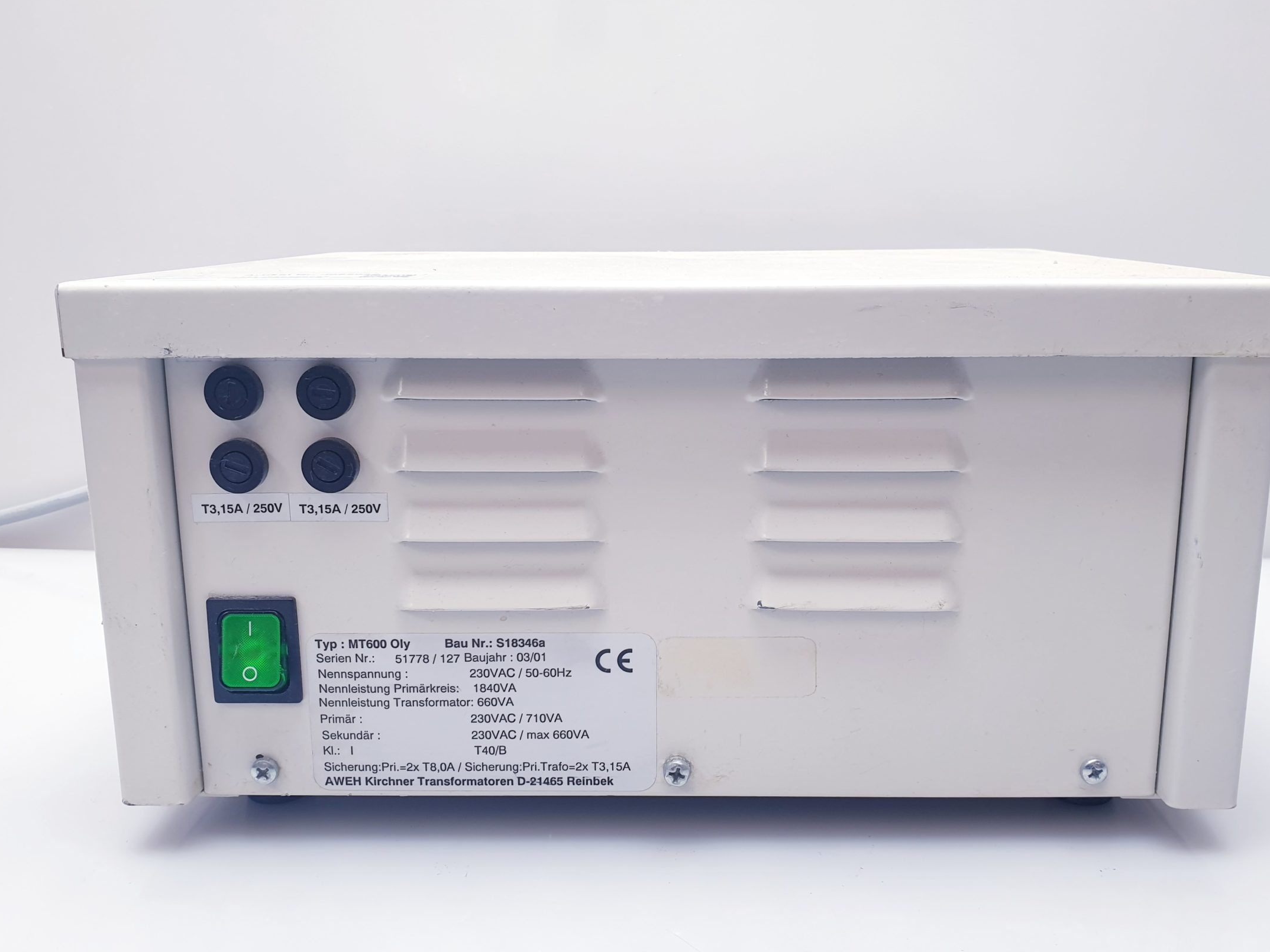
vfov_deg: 45.4
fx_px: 1137
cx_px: 675
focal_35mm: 31
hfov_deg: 58.3
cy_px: 469
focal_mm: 4.3
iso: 64
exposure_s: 1/50
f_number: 2.4
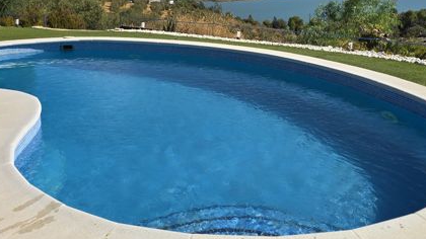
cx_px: 230
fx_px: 474
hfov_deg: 48.3
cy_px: 46
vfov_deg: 27.7
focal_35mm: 42
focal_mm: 6.3
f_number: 1.7
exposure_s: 1/1387
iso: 12
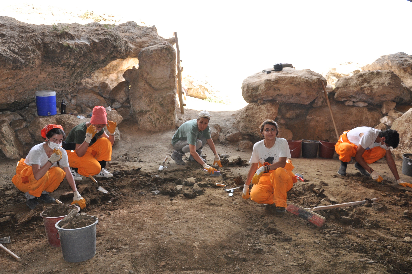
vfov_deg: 39.9
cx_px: 206
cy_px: 137
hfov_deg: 57.3
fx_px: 377
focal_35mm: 33
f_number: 5
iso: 500
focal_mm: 22
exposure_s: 1/200
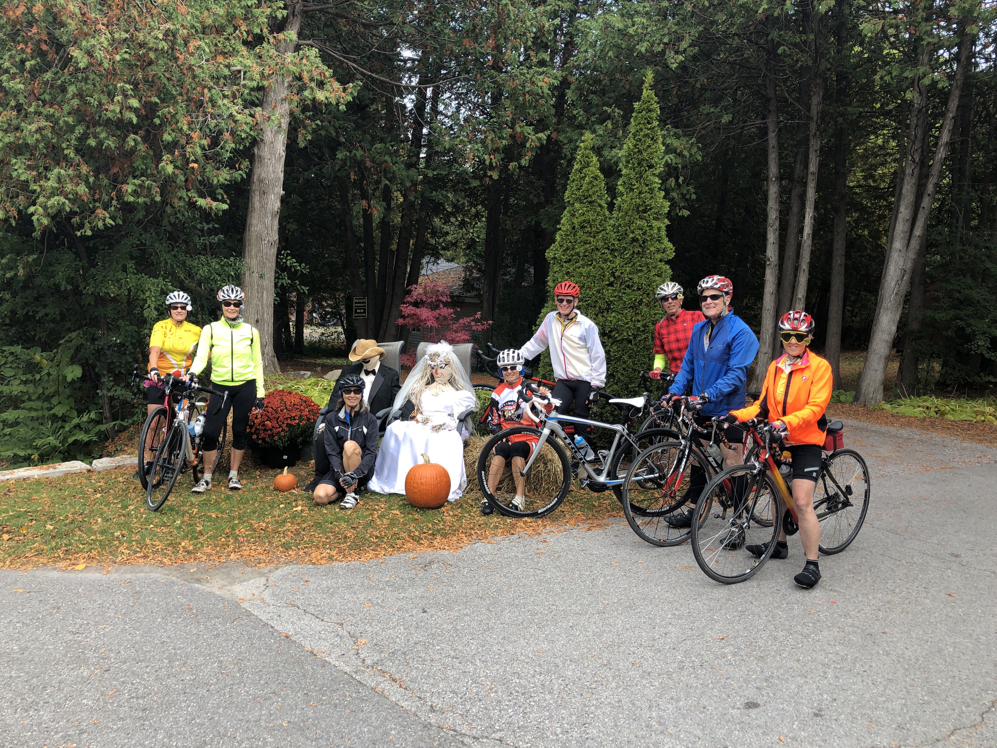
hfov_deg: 63.4
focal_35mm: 28
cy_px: 374
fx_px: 806
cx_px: 498
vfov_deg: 49.7
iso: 20
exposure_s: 1/193
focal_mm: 3.99
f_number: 1.8
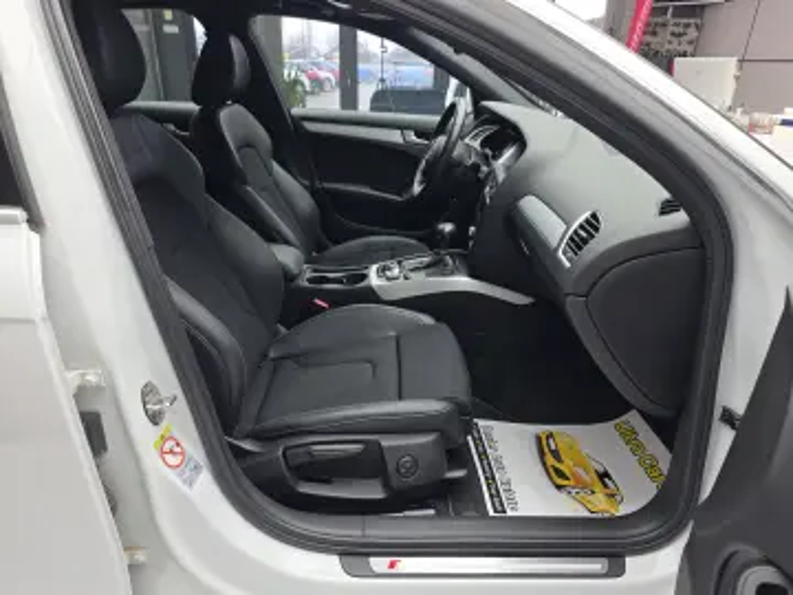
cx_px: 396
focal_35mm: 23
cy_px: 298
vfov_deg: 58.9
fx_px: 527
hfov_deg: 73.9
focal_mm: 6.25
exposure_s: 1/100
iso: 40
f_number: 1.7
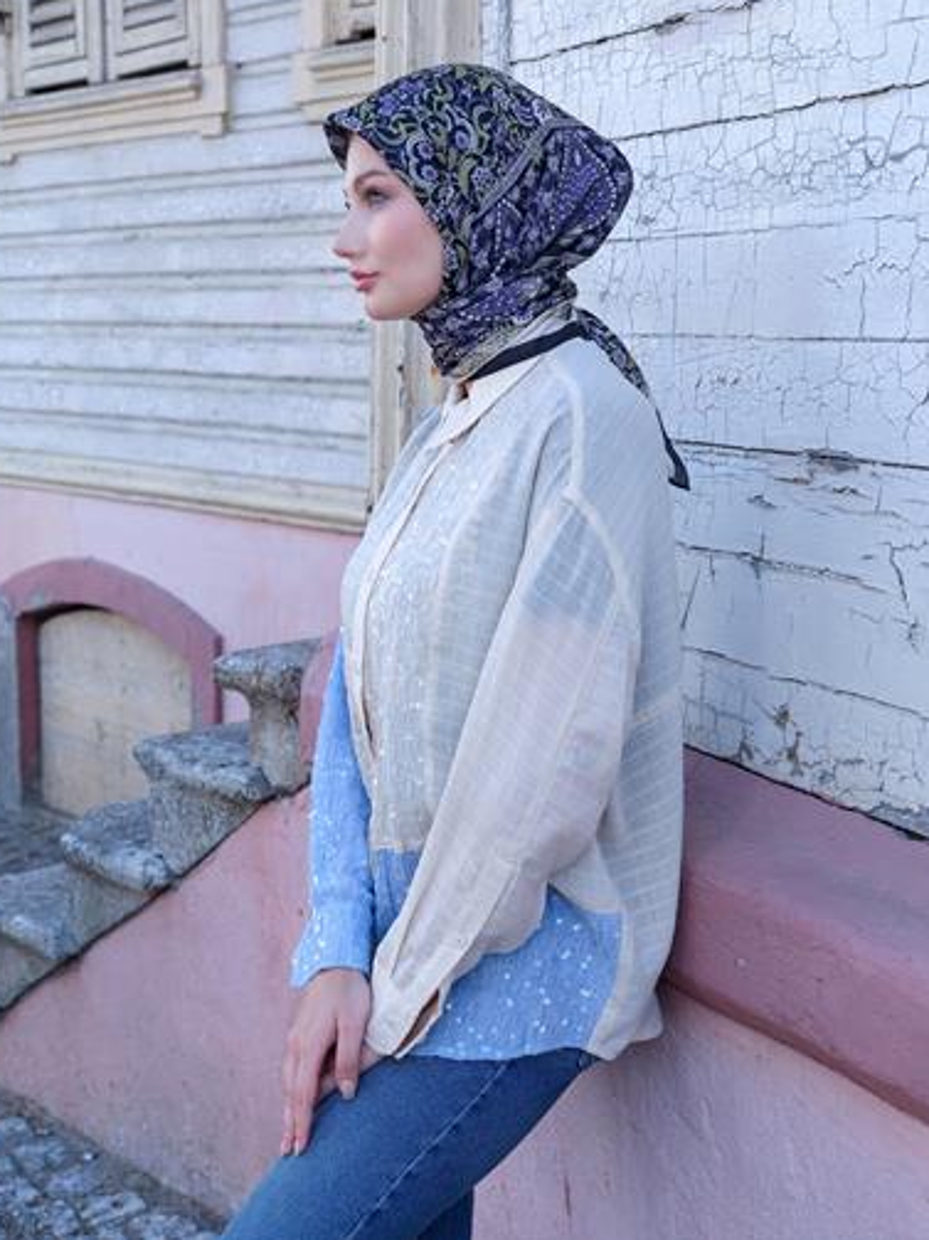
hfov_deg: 27.5
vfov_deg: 36.2
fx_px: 1897
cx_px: 458
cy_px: 590
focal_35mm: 53
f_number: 7.1
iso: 320
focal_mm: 62.9
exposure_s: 1/150
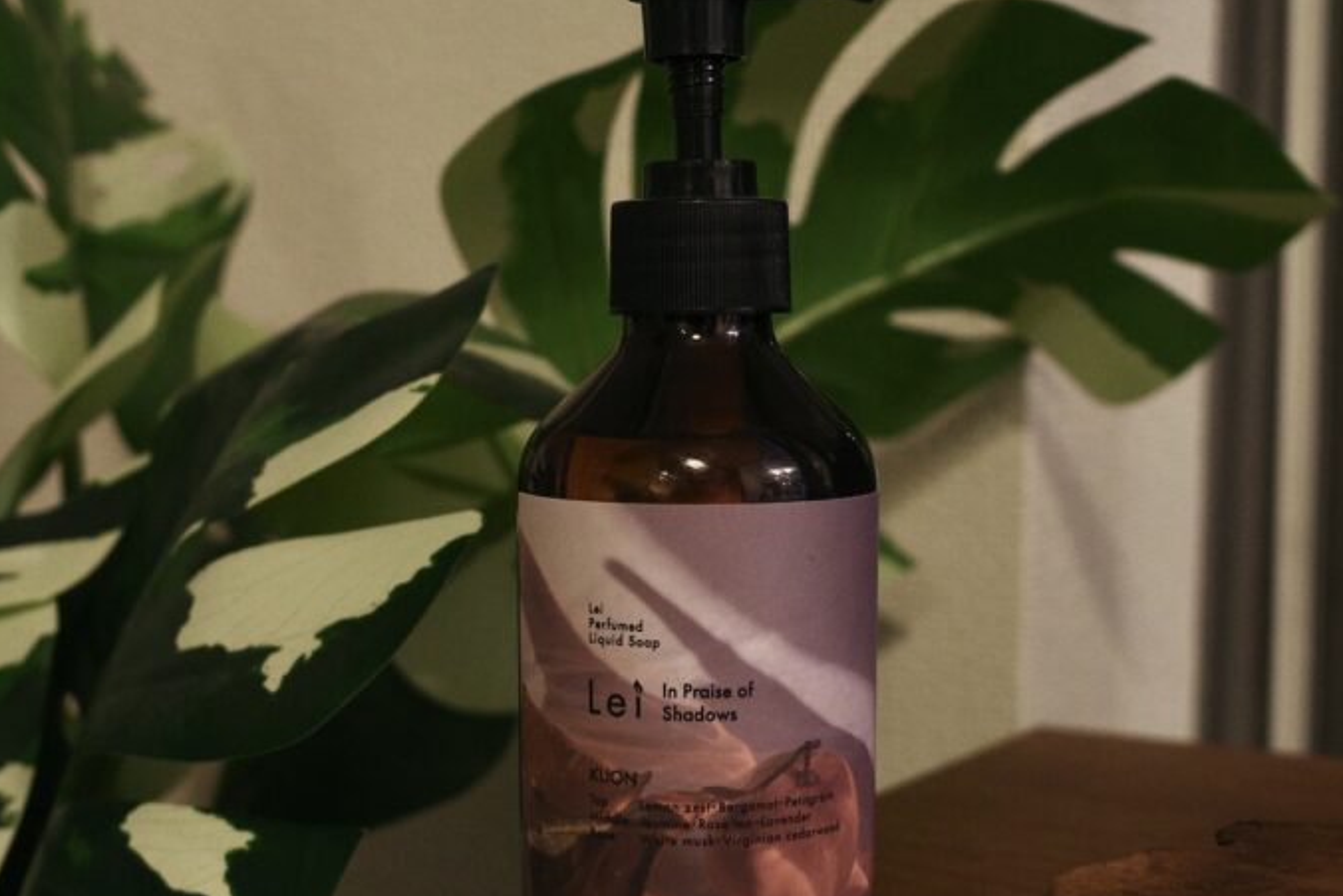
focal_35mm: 53
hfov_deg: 37.5
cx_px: 662
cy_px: 607
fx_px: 1977
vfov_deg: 25.4
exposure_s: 1/30
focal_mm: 18.3
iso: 800
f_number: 2.8
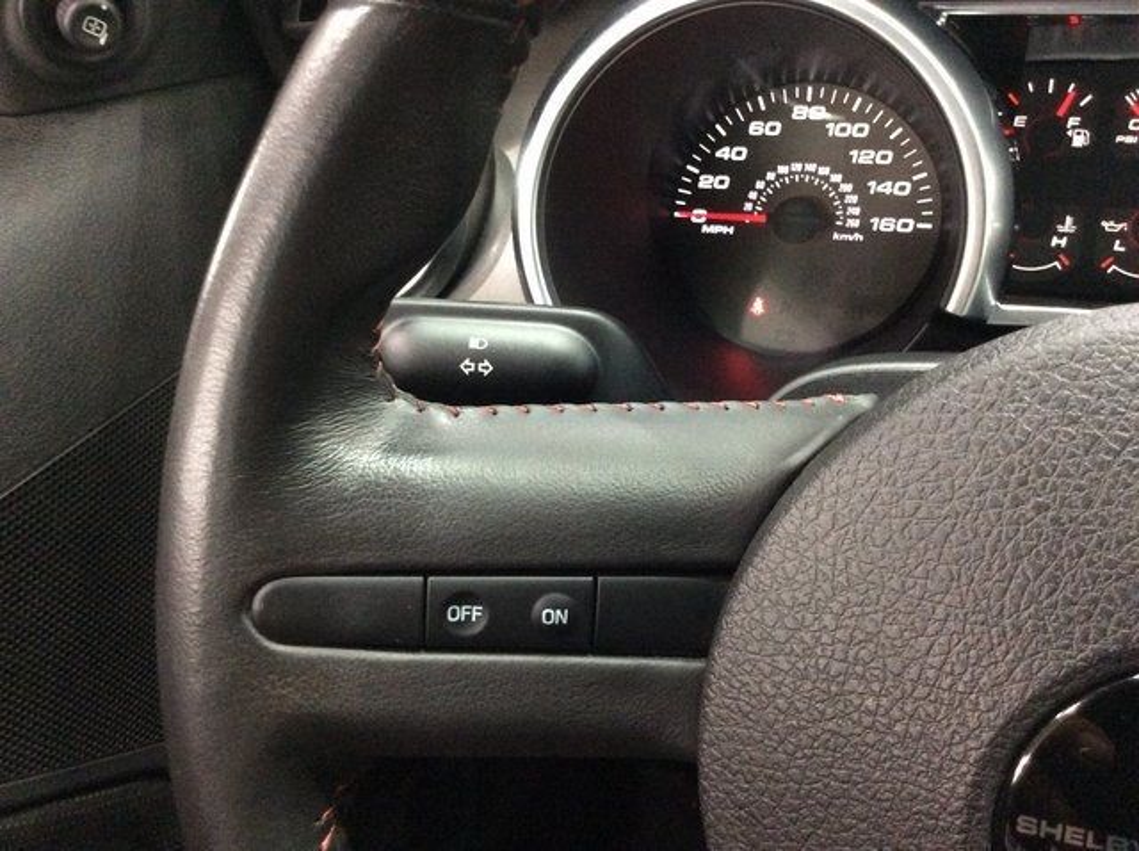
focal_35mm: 32
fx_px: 1051
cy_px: 426
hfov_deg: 56.9
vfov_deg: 44.1
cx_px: 570
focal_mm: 3.3
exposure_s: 1/15
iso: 400
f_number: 2.4
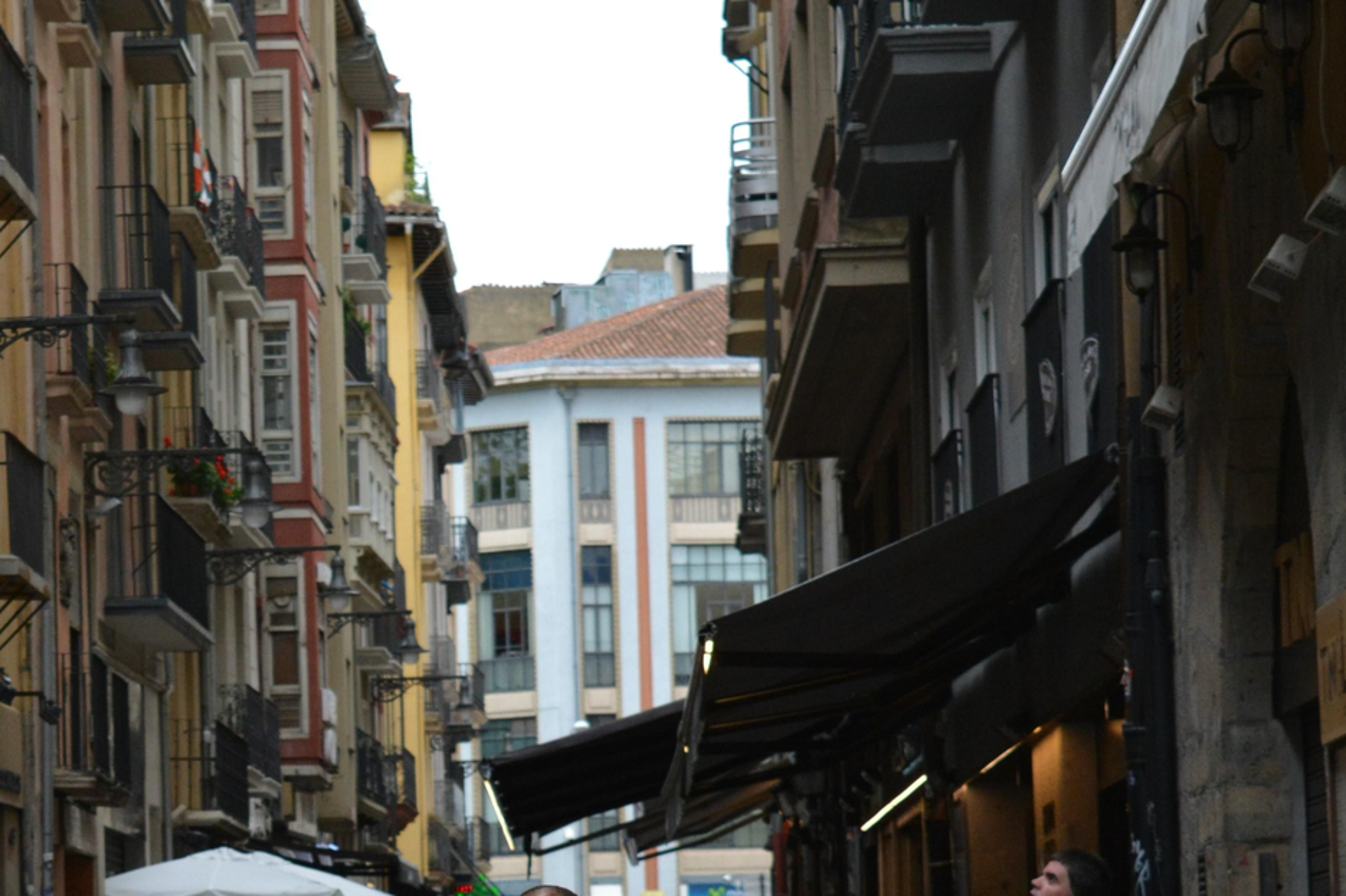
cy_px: 894
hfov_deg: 13.2
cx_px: 63
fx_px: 5756
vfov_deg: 8.9
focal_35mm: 154
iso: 800
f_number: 5.6
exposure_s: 1/500
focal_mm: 48
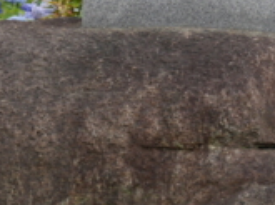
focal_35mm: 146
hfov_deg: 12.5
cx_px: 475
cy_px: -99
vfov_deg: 9.8
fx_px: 1157
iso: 200
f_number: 3.5
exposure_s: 1/500
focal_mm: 20
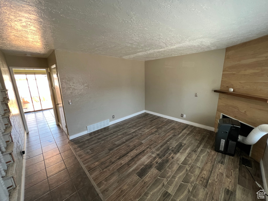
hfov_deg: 106.2
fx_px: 101
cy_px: 100
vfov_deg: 89.9
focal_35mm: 13
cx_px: 134
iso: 160
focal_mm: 1.57
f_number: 1.8
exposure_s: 1/60
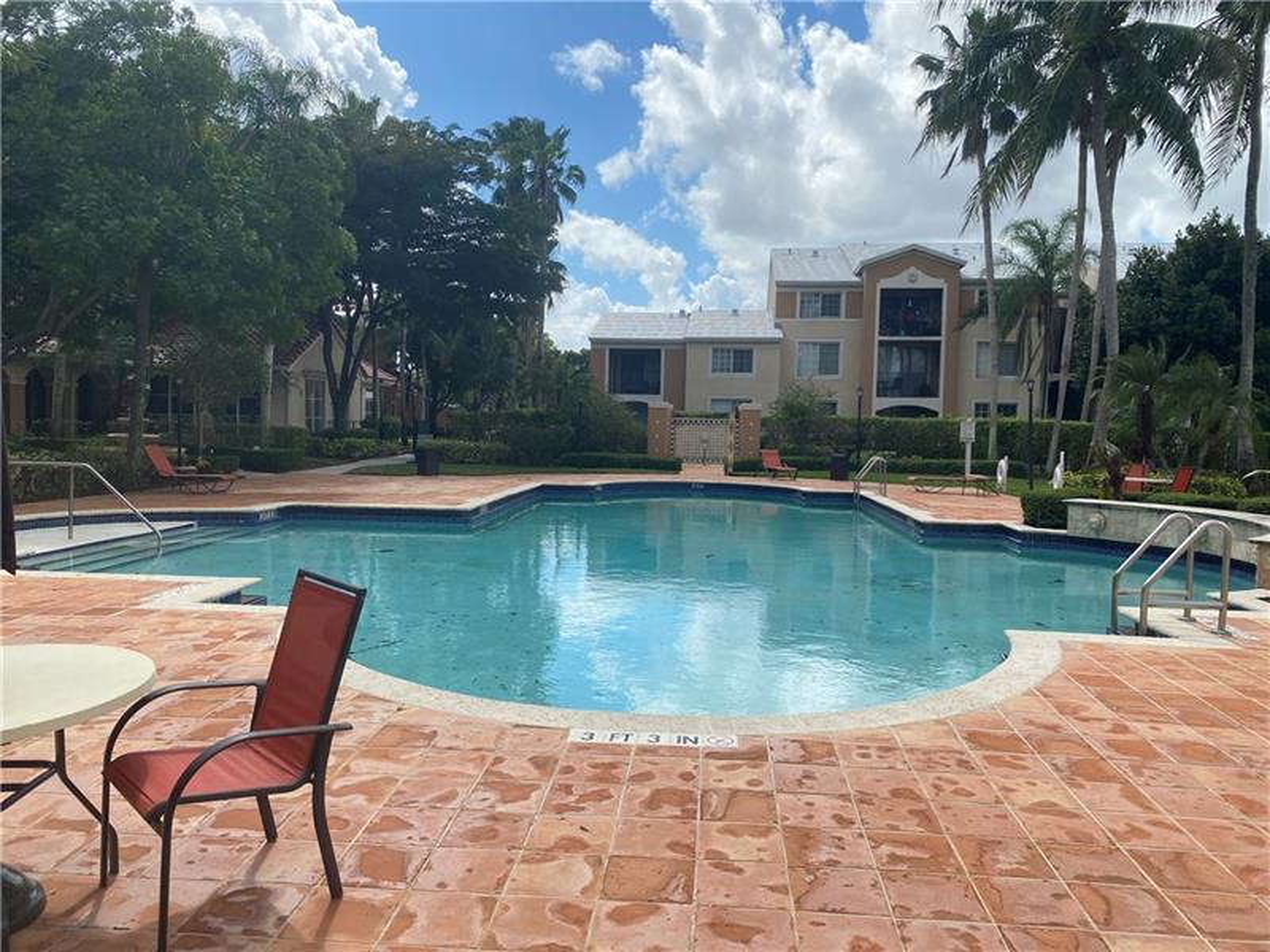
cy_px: 476
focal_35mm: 26
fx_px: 954
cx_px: 635
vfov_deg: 53.1
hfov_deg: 67.3
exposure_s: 1/2967
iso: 32
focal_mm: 4.25
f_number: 1.8
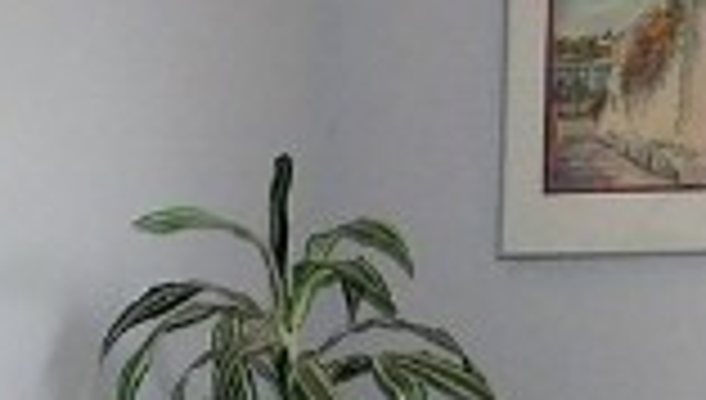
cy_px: 746
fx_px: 3057
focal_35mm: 163
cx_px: 18
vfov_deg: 7.3
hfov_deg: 13.0
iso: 200
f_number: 3
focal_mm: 4
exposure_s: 1/30
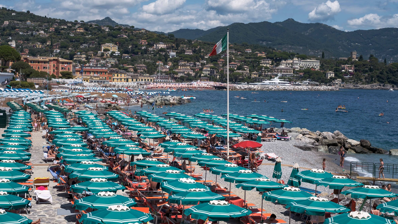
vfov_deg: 22.6
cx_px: 198
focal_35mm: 53
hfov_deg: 39.2
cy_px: 102
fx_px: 559
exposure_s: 1/850
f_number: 6.4
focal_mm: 33
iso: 160
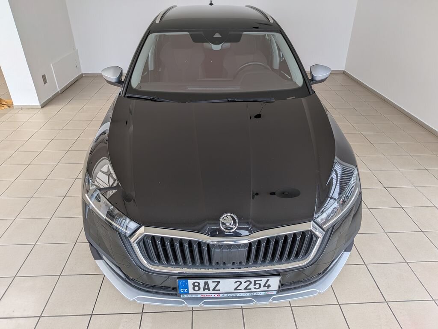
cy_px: 164
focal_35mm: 24
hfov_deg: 71.6
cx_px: 219
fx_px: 304
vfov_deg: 56.8
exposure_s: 1/50
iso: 28
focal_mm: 4.53
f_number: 1.7
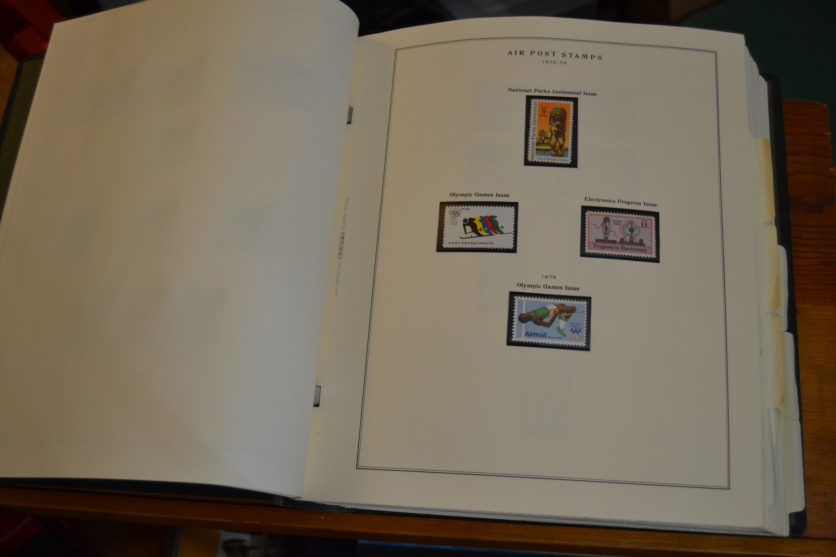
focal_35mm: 39
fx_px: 906
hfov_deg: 49.6
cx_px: 418
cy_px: 278
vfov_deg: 34.2
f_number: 4
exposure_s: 1/60
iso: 900
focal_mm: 26
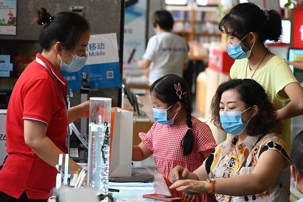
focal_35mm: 155
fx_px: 1304
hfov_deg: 13.2
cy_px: 101
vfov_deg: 8.9
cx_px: 152
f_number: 6.3
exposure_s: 1/125
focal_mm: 155
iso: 1000
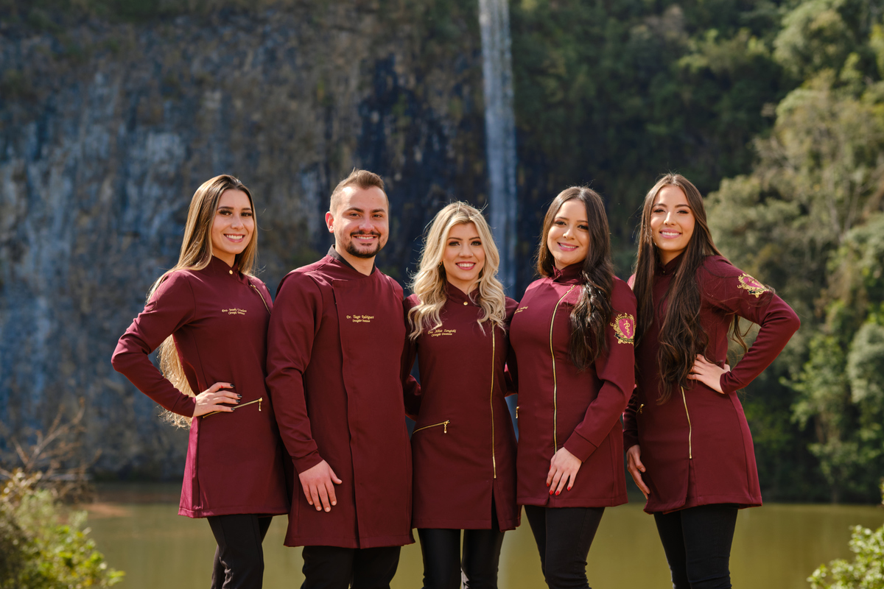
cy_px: 294
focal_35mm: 75
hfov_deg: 27.0
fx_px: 1842
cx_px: 442
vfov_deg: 18.2
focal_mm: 50
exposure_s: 1/1000
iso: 160
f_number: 2.8
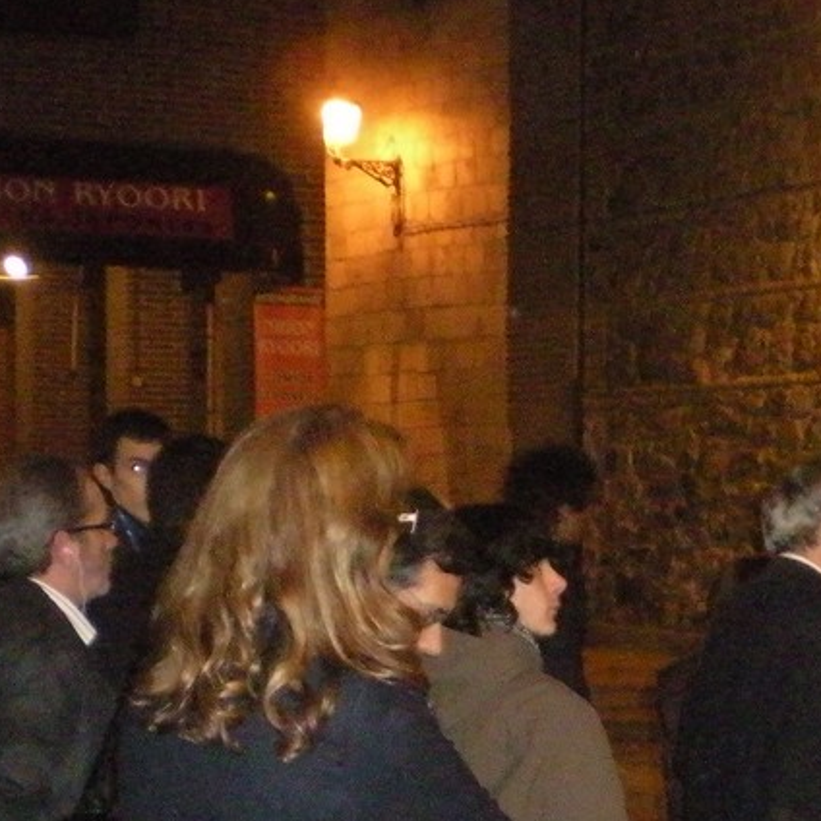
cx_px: 674
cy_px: 767
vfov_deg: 18.0
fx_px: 2549
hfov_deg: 18.1
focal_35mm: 95
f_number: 3.1
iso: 800
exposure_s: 1/60
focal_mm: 6.3
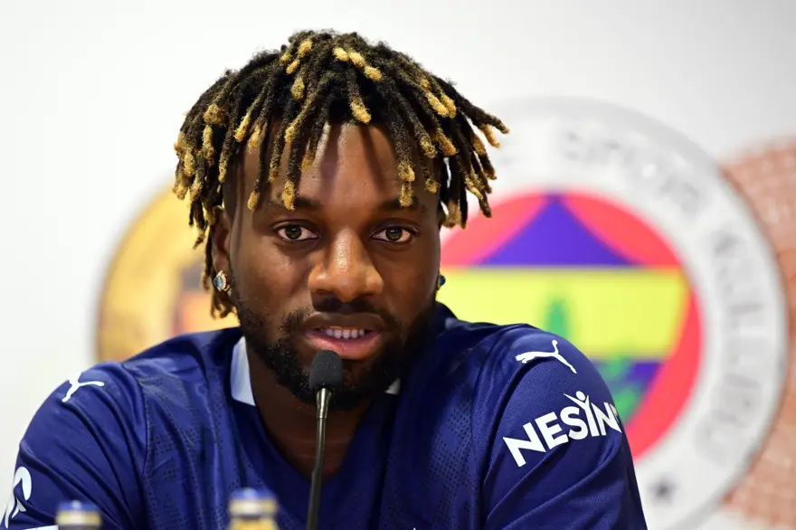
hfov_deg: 6.9
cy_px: 265
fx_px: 6630
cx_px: 398
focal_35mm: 300
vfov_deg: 4.6
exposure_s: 1/80
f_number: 2.8
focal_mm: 200
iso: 2000
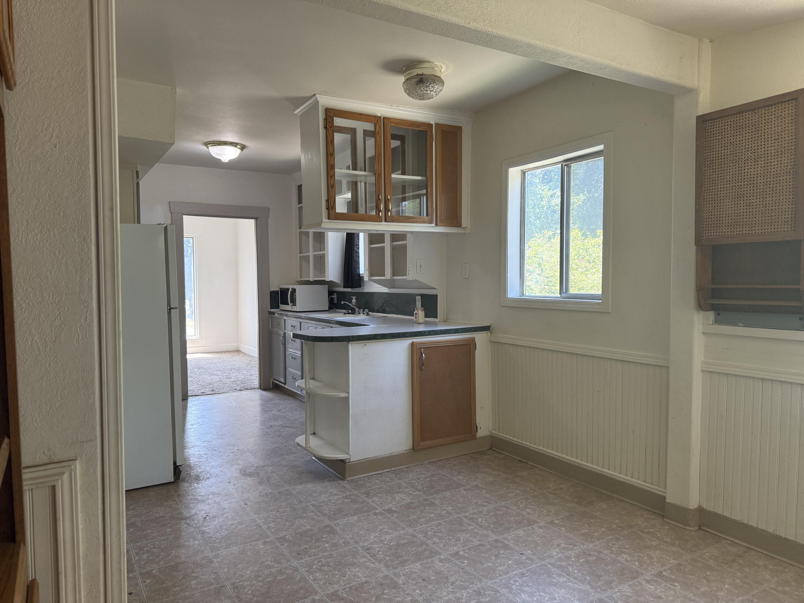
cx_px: 402
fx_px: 557
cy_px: 302
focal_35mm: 24
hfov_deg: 71.6
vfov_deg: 56.8
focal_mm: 6.76
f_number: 1.78
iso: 200
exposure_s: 1/232
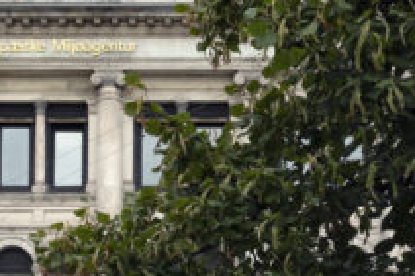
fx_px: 1463
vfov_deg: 10.7
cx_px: 264
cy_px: 268
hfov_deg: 16.1
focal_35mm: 127
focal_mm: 23
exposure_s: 1/80
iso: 200
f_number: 8
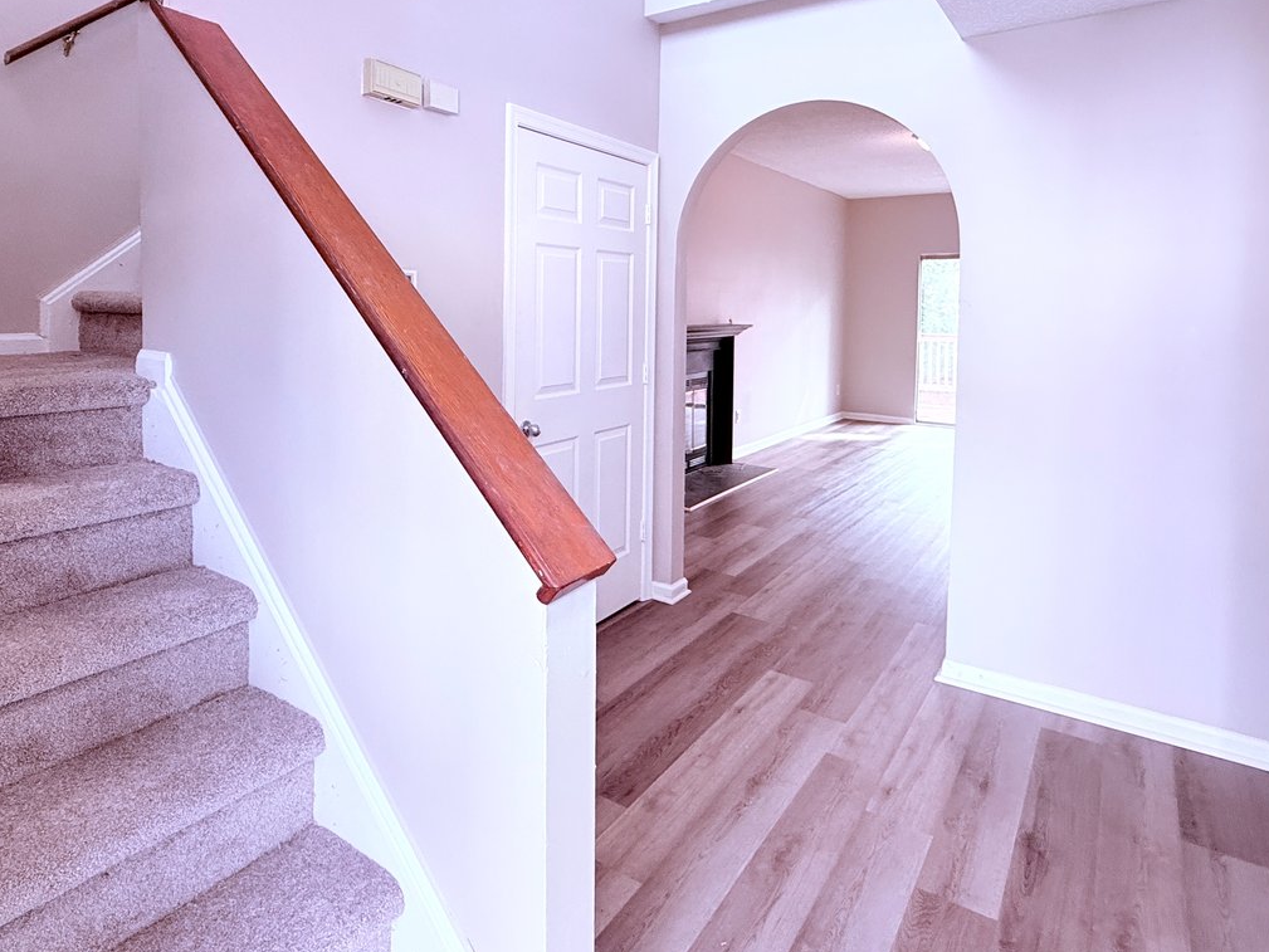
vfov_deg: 62.2
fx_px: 770
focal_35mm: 21
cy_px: 334
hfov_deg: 78.9
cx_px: 607
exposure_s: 1/120
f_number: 2.2
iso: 200
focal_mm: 2.22
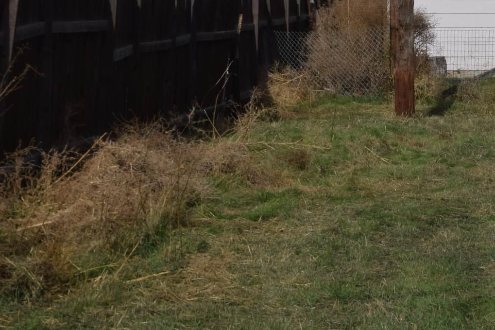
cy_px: 85
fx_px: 2736
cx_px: 720
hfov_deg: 10.0
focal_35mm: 199
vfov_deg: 6.9
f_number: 11
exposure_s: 1/500
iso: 100
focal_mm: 44
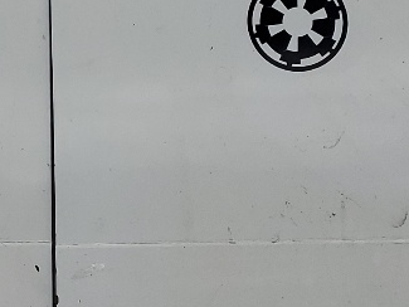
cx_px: 39
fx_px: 1513
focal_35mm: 128
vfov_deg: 11.5
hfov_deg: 15.2
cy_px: 288
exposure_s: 1/2500
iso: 50
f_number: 1.5
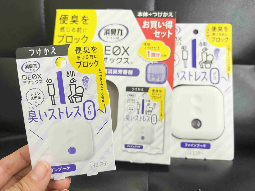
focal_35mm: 26
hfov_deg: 67.3
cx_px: 128
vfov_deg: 53.1
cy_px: 96
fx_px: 192
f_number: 1.5
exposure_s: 1/60
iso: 100
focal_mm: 5.7
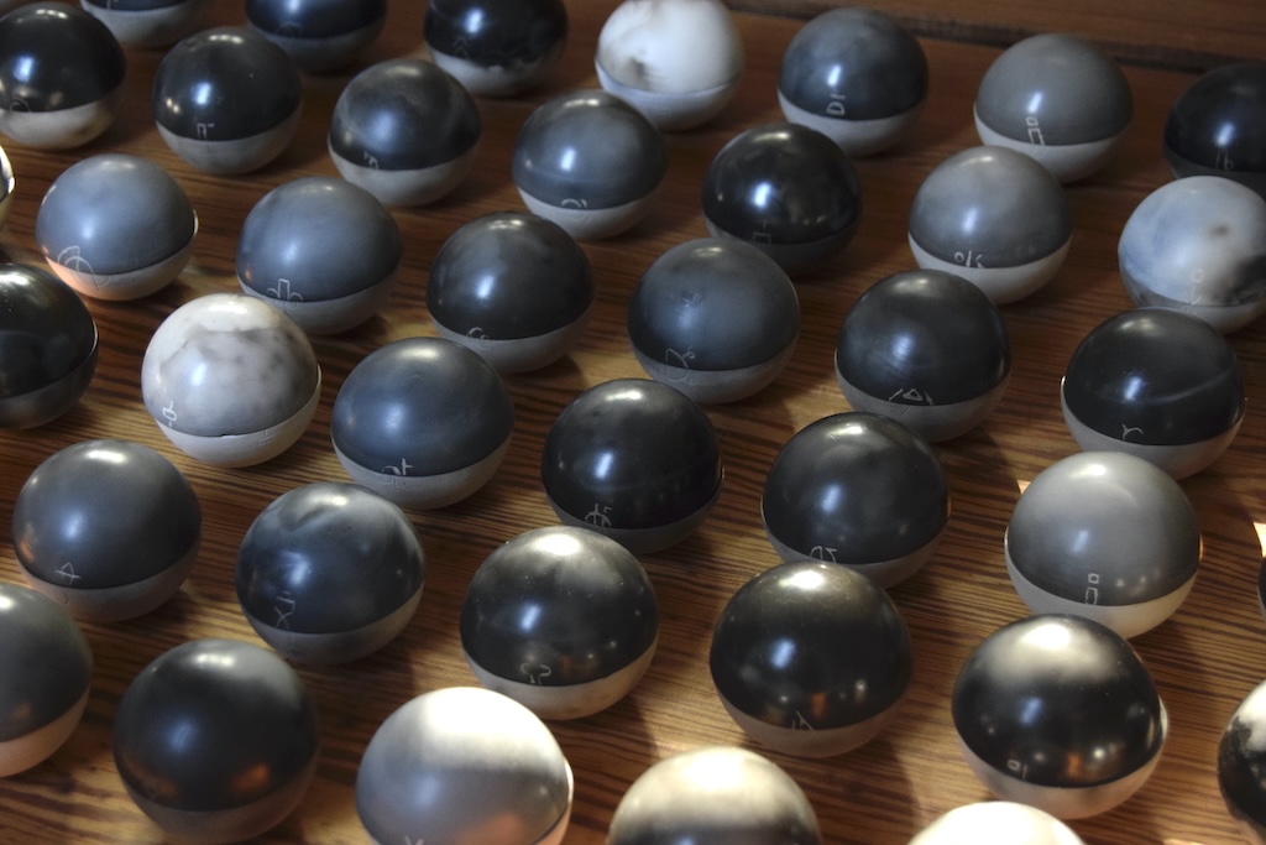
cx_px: 633
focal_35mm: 75
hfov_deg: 27.0
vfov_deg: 18.2
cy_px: 422
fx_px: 2638
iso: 2200
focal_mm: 50
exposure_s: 1/60
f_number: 5.6
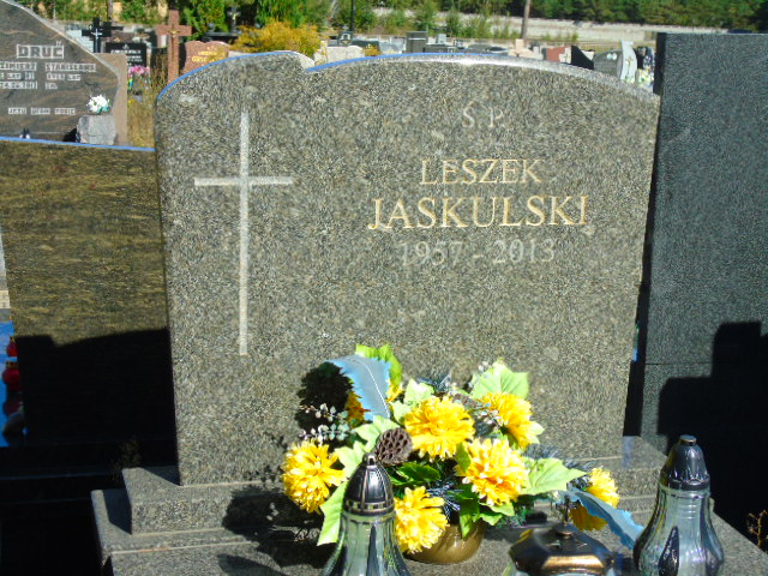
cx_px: 384
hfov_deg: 31.2
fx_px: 1376
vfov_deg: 23.7
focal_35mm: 62
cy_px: 288
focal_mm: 11
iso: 80
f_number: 4.5
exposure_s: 1/400
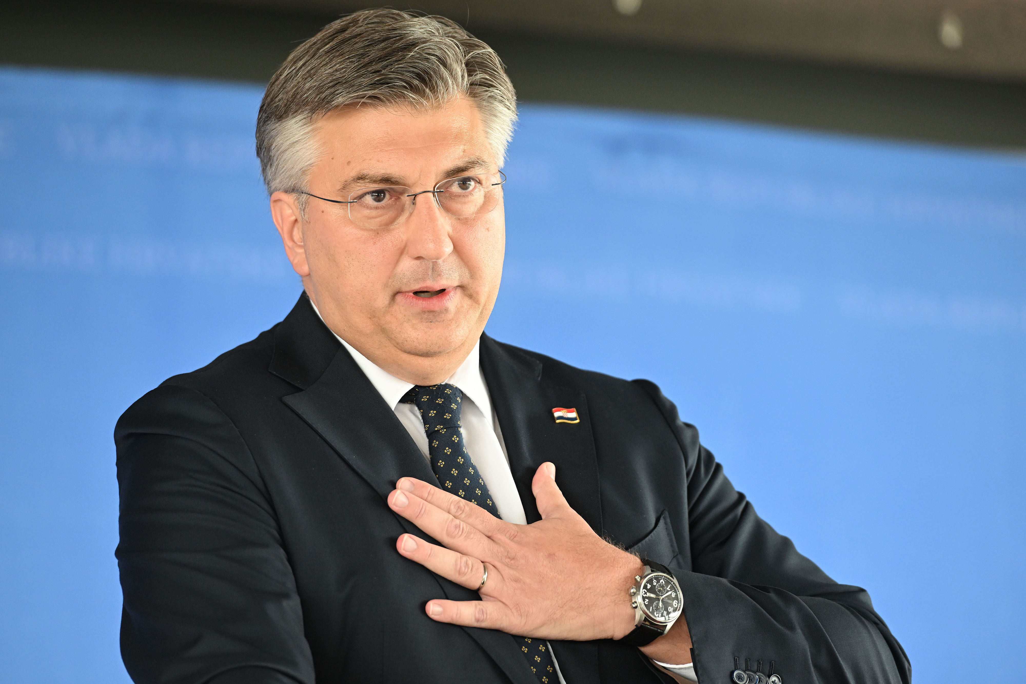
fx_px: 5700
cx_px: 513
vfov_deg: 6.9
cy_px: 342
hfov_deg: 10.3
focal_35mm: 200
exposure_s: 1/250
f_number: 4
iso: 2500
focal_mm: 200
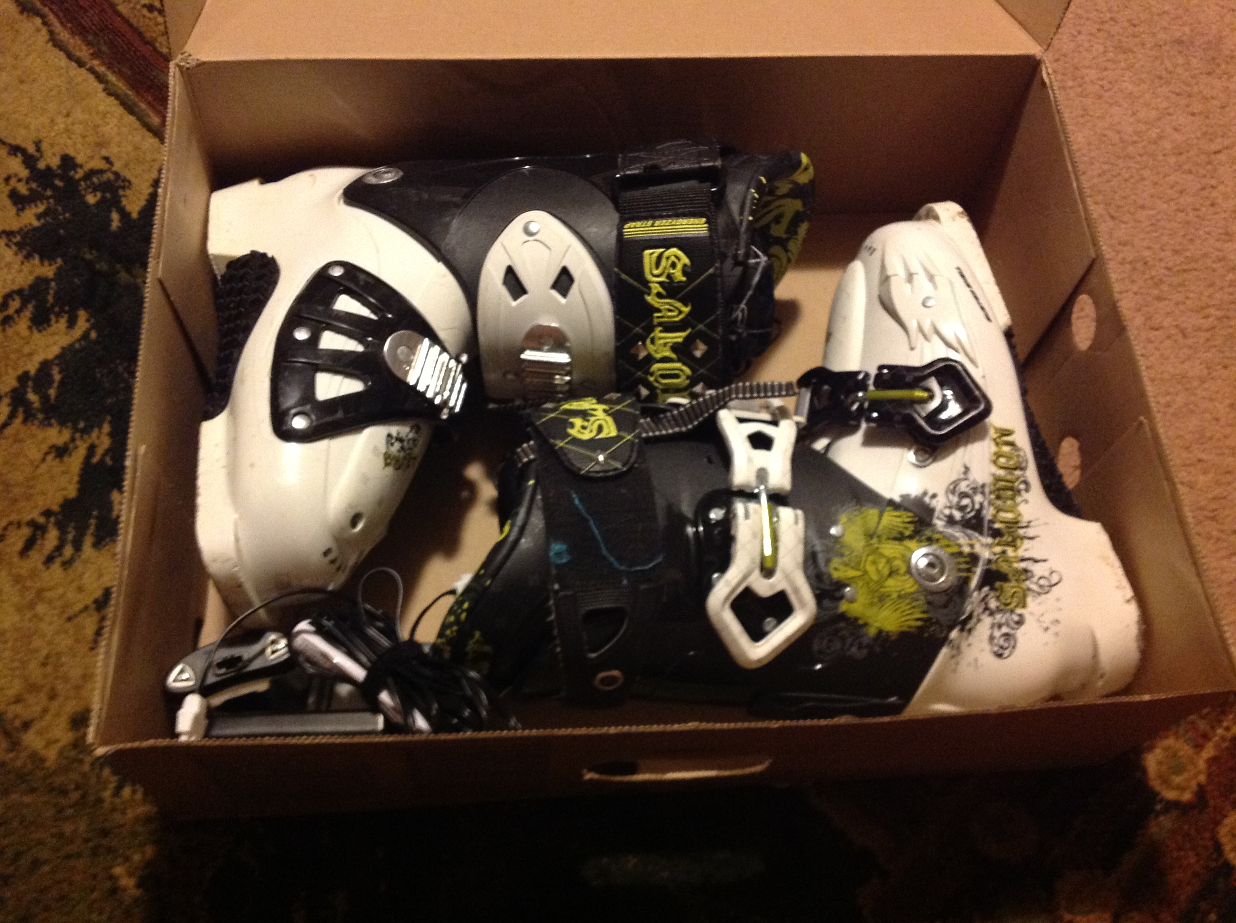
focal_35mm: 35
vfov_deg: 40.6
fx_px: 1248
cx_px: 618
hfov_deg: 52.7
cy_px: 462
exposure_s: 1/15
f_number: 2.4
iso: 400
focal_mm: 4.28
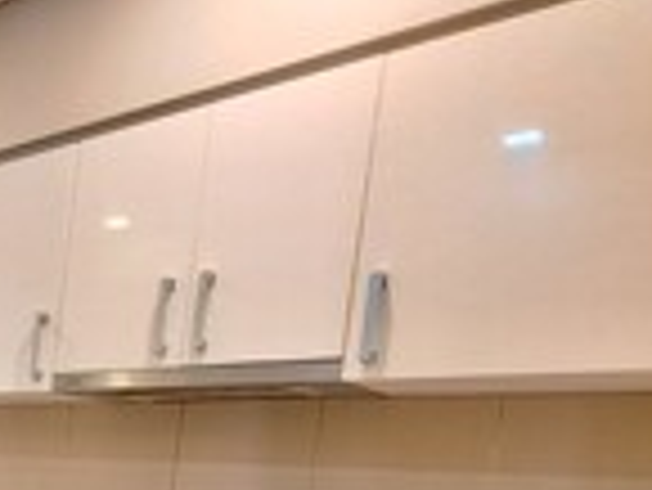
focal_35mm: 41
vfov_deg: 31.2
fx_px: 773
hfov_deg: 29.9
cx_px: -295
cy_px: 542
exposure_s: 1/25
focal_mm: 1.74
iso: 250
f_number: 2.2
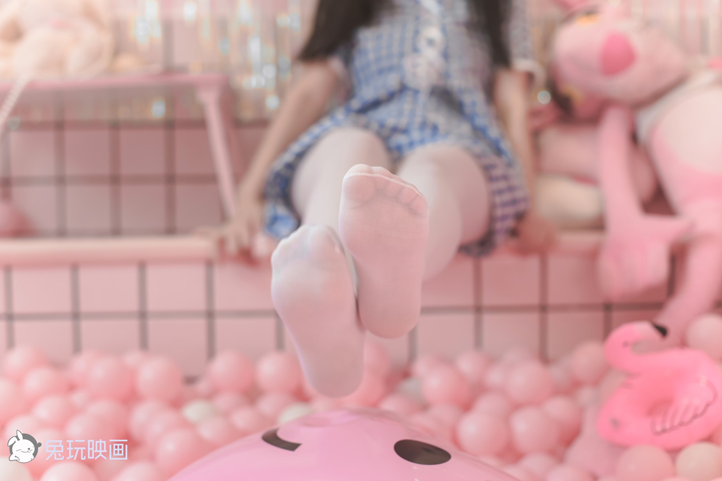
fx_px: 1003
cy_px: 240
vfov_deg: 27.0
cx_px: 361
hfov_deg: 39.6
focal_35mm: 50
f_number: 2.8
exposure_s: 1/125
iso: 100
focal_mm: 50
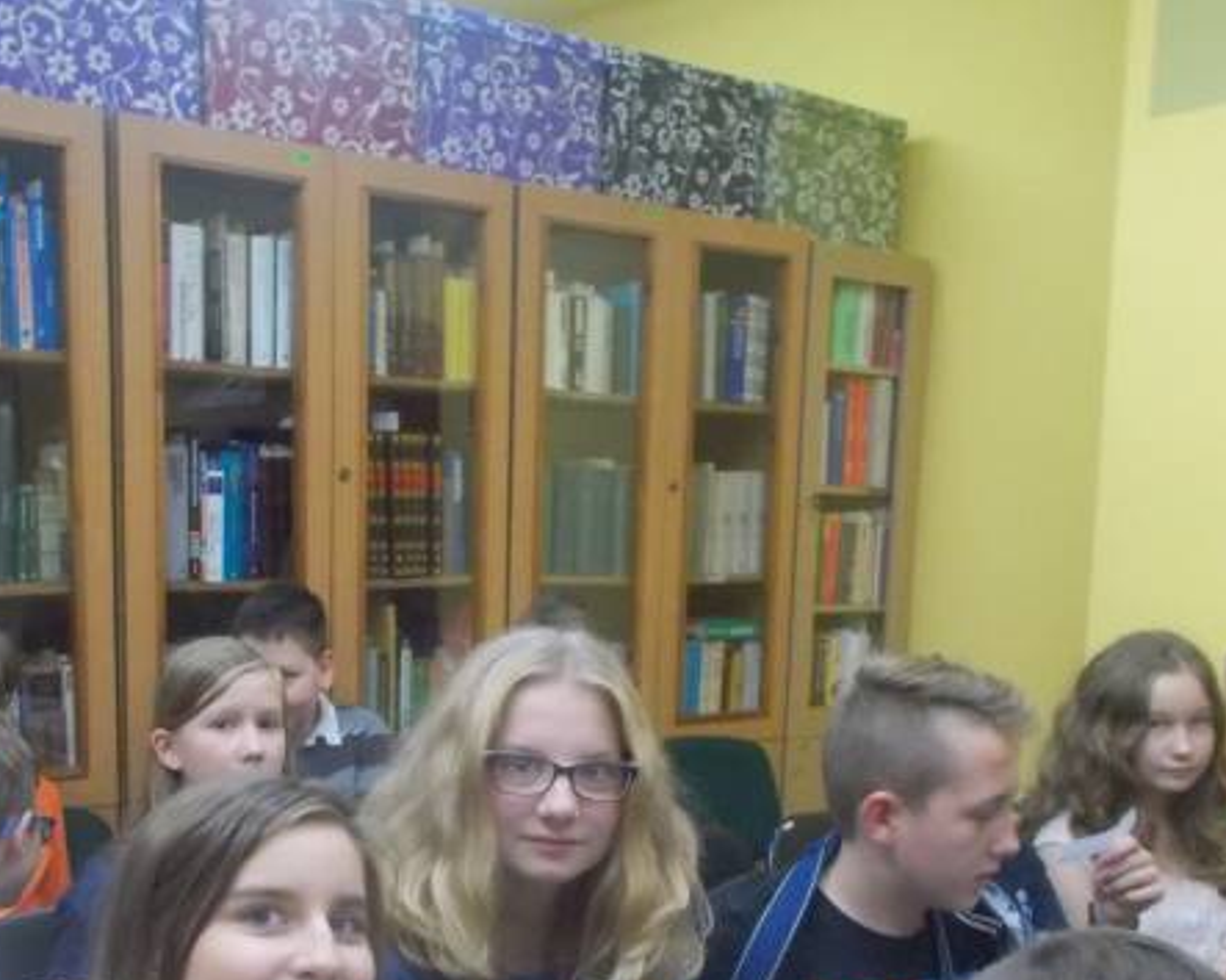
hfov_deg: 42.6
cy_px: 777
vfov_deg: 33.9
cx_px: 462
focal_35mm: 43
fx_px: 1560
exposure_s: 1/60
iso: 800
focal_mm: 4.6
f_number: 3.2
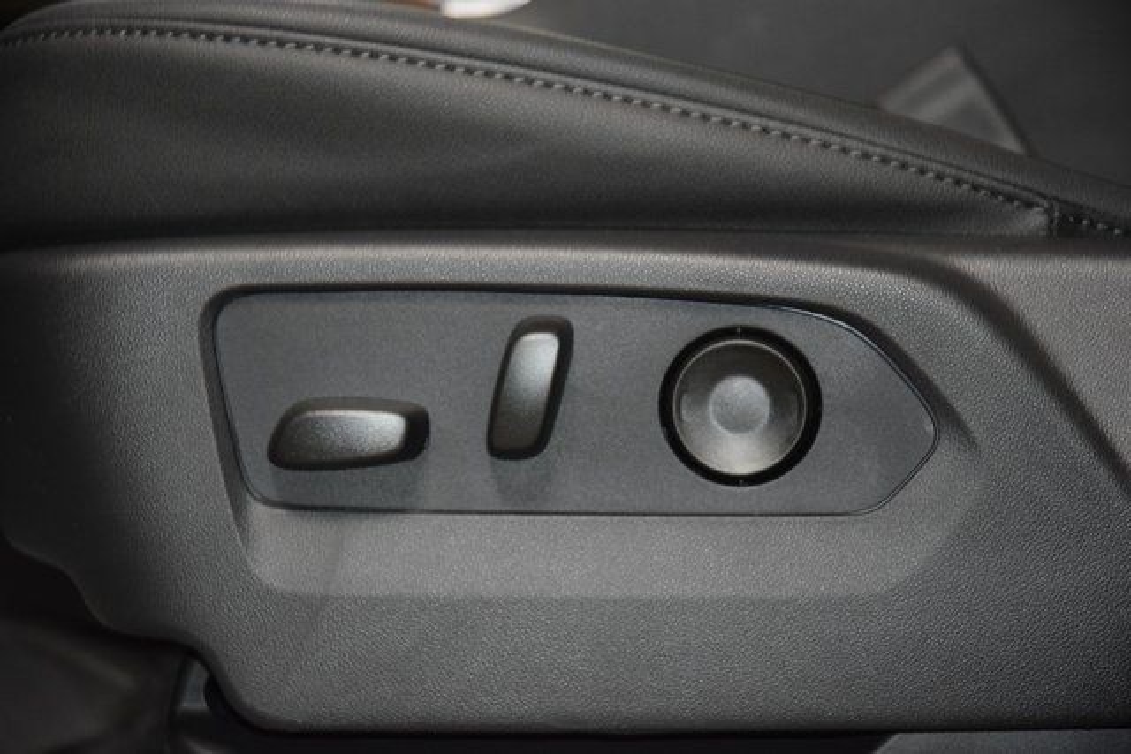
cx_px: 566
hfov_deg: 19.5
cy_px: 377
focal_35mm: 105
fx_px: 3299
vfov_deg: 13.0
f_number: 4.5
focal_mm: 70
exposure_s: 1/50
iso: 2200
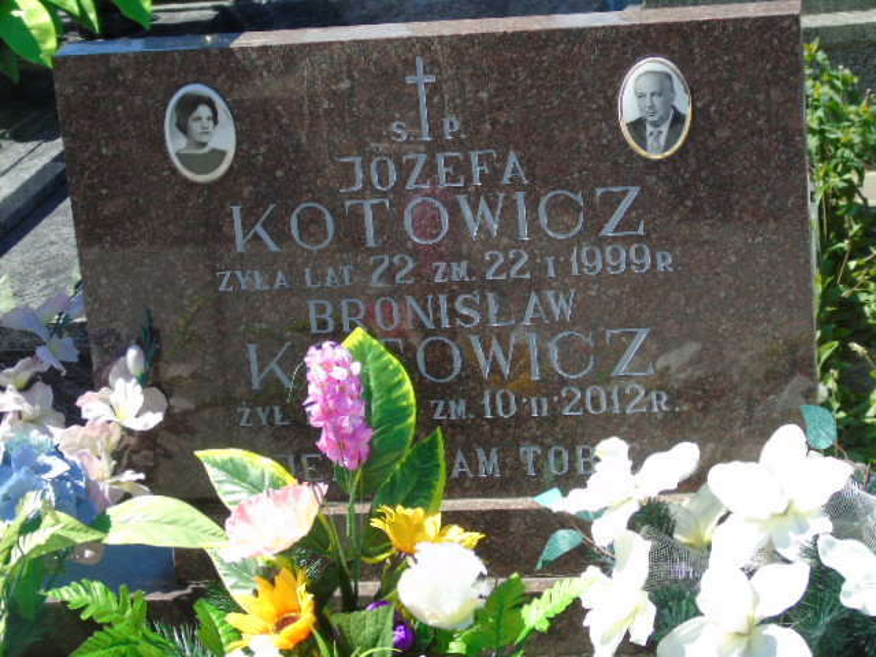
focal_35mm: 94
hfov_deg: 20.9
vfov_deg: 15.7
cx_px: 438
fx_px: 2379
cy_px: 328
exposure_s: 1/250
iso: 80
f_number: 4.3
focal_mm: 17
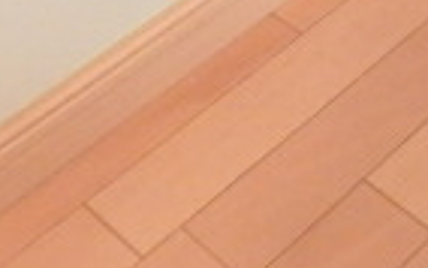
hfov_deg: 17.9
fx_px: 1167
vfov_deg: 11.0
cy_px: -379
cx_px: 696
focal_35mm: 100
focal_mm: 3.7
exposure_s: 1/25
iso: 800
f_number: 3.5
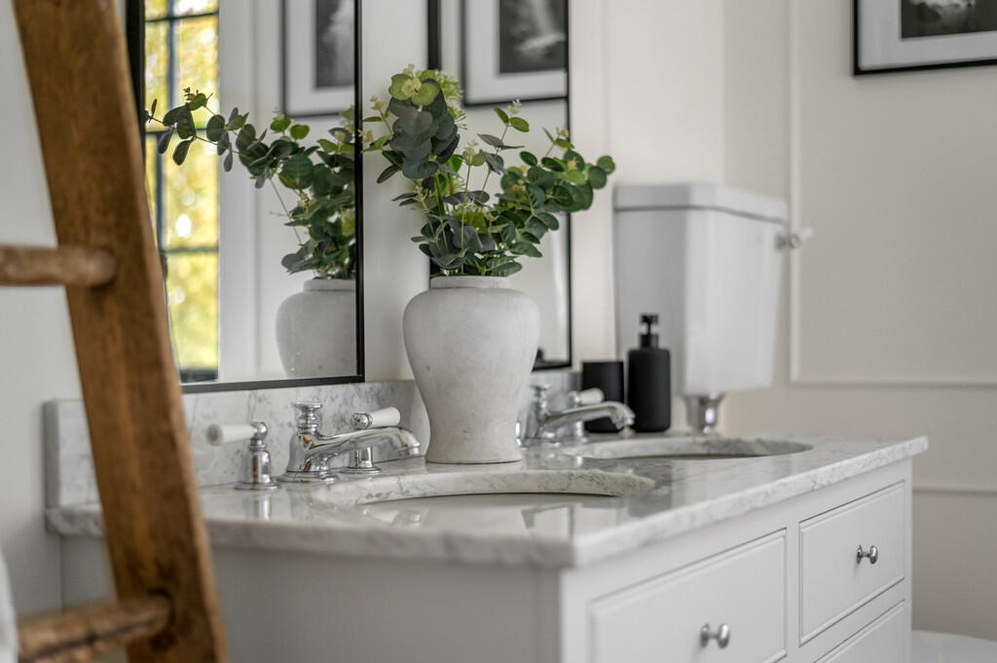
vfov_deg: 26.9
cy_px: 332
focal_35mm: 50
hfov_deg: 39.6
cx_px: 498
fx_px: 1384
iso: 400
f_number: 1.8
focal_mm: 50
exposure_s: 1/25
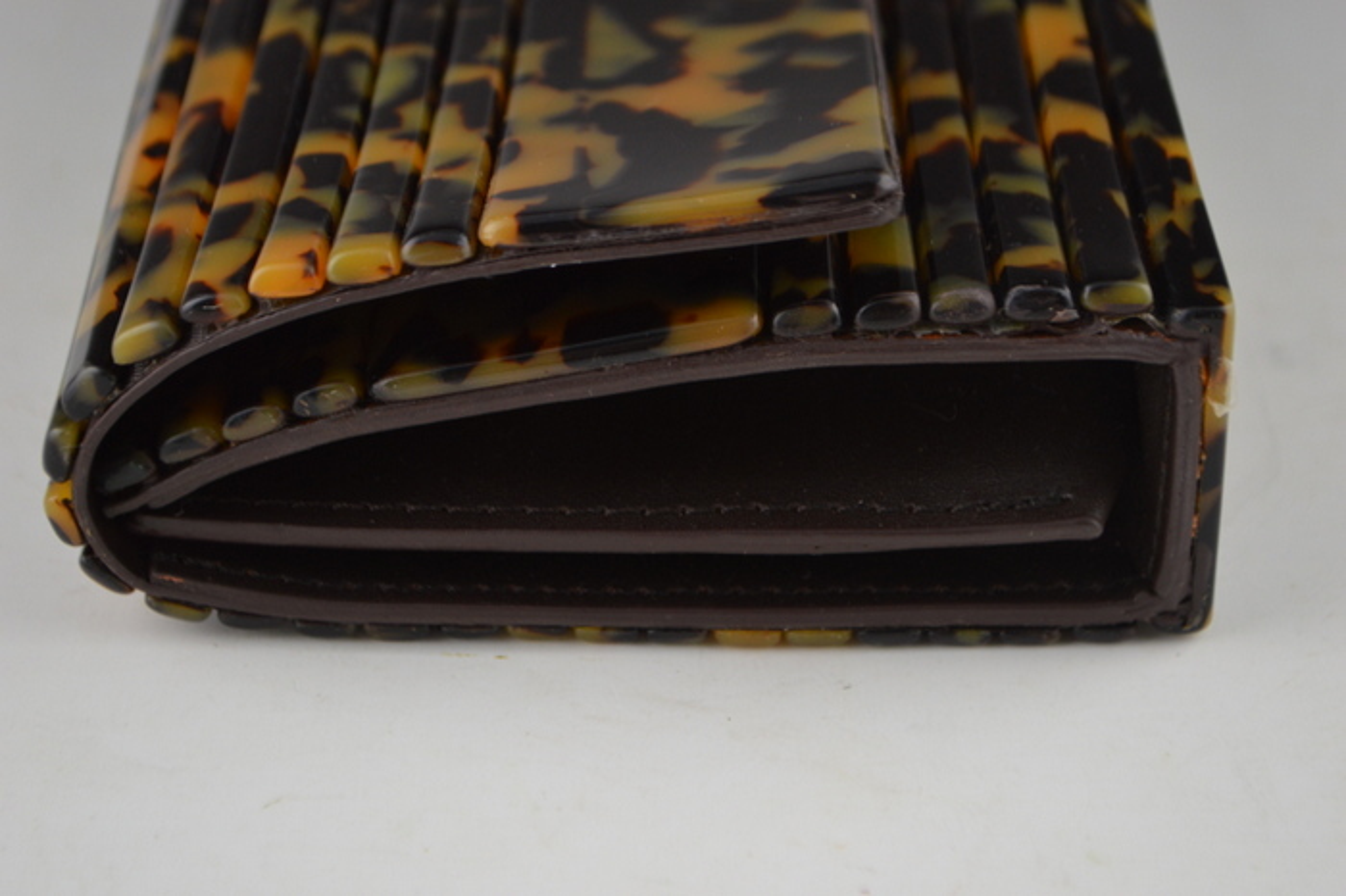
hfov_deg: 24.6
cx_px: 673
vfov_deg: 16.5
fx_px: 3083
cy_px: 448
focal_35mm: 82
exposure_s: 1/50
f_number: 5.6
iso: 400
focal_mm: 55
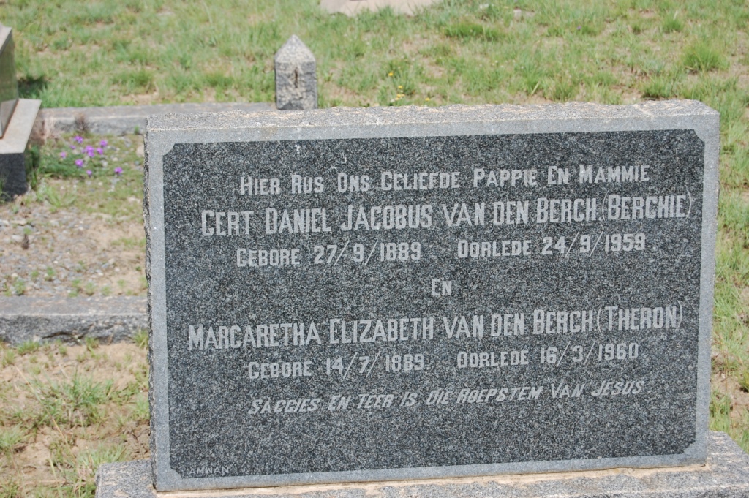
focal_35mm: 82
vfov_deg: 16.5
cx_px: 374
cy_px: 249
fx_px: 1715
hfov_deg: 24.6
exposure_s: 1/320
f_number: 9
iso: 200
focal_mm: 55
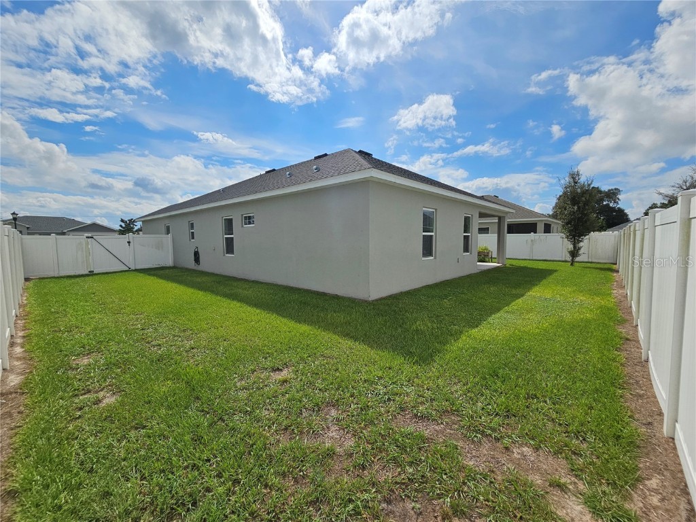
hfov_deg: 106.2
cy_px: 261
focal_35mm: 13
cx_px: 348
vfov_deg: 89.9
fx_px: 261
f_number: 2.2
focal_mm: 2.2
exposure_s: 1/6601
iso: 50
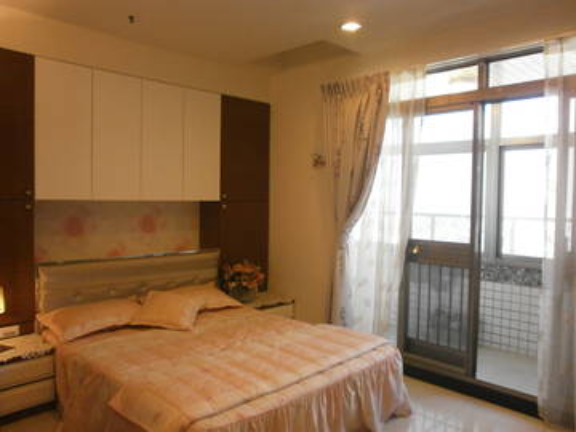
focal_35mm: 27
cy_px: 216
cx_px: 288
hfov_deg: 65.3
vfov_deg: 51.4
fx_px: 449
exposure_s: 1/250
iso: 400
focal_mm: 4.8
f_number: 2.9
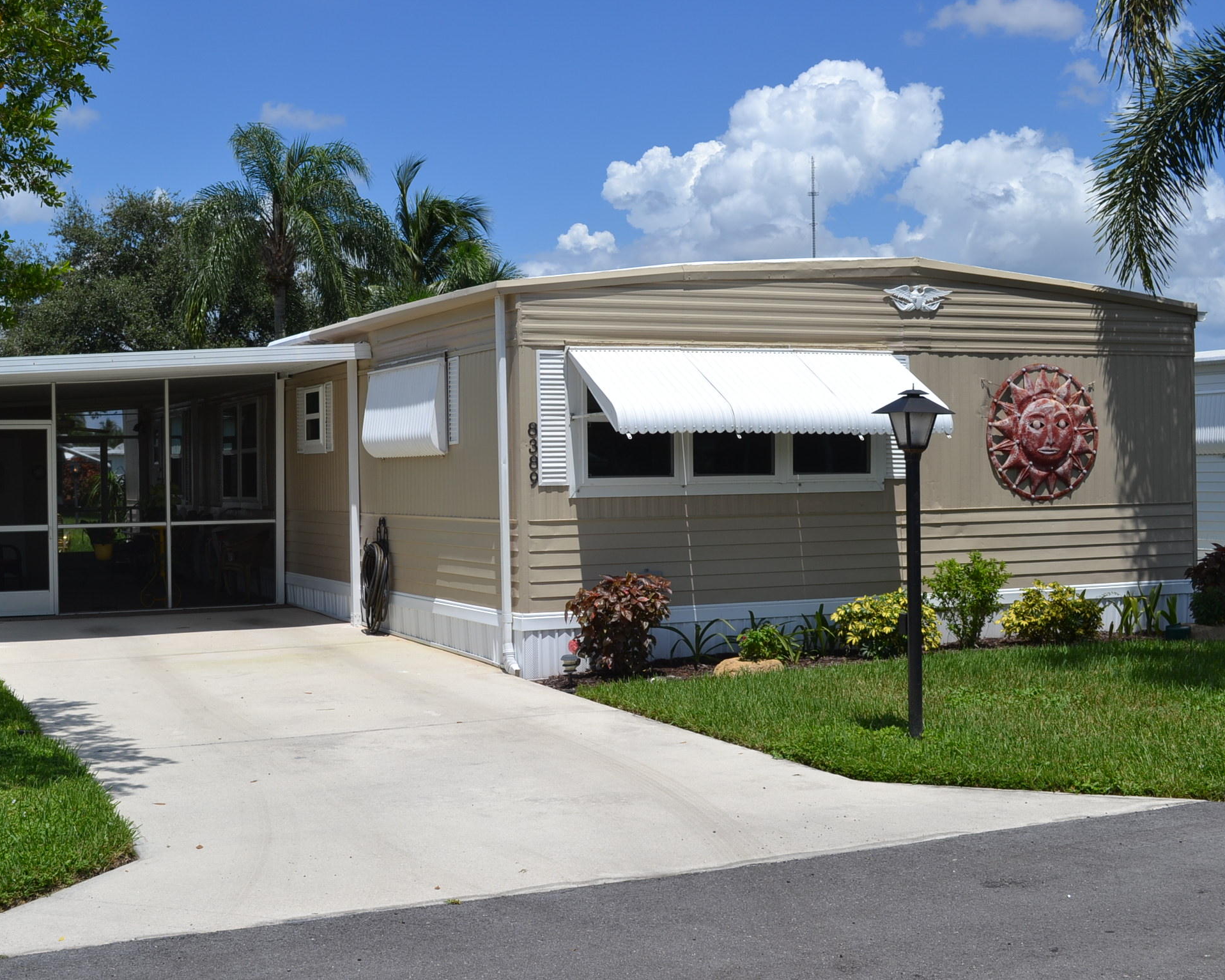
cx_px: 518
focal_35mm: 44
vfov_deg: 34.1
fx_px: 1595
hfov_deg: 41.9
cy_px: 490
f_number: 9
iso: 100
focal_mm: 26
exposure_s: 1/320
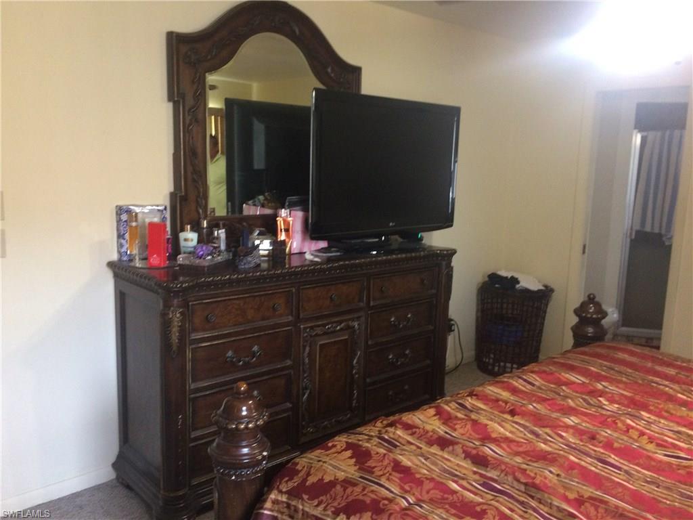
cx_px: 346
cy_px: 260
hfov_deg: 61.7
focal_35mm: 29
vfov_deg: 48.2
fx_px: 581
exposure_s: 1/30
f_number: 2.2
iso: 250
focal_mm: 4.15
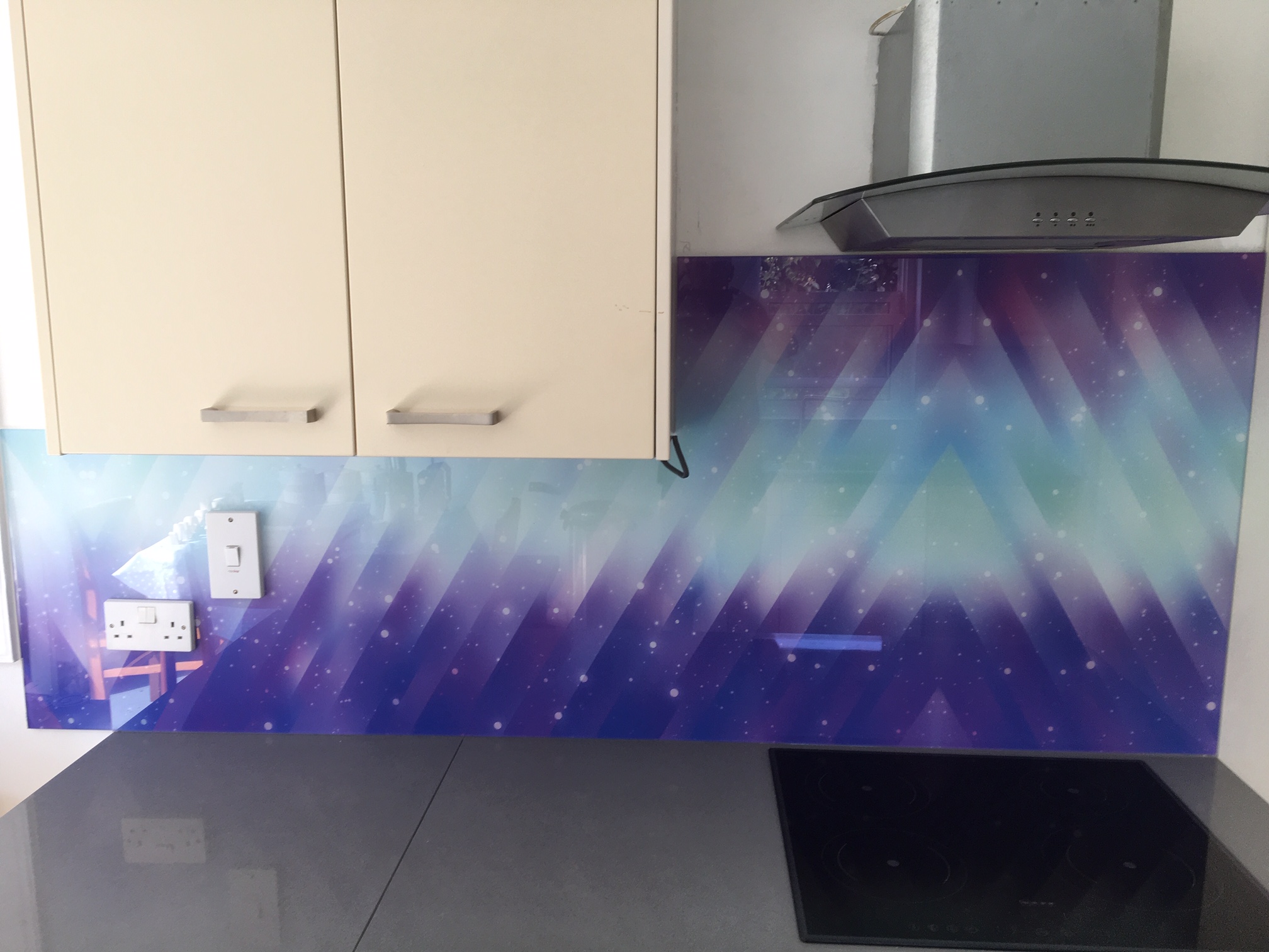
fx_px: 1063
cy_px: 476
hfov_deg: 61.7
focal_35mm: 29
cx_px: 634
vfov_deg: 48.2
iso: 25
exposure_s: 1/50
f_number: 2.2
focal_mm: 4.15
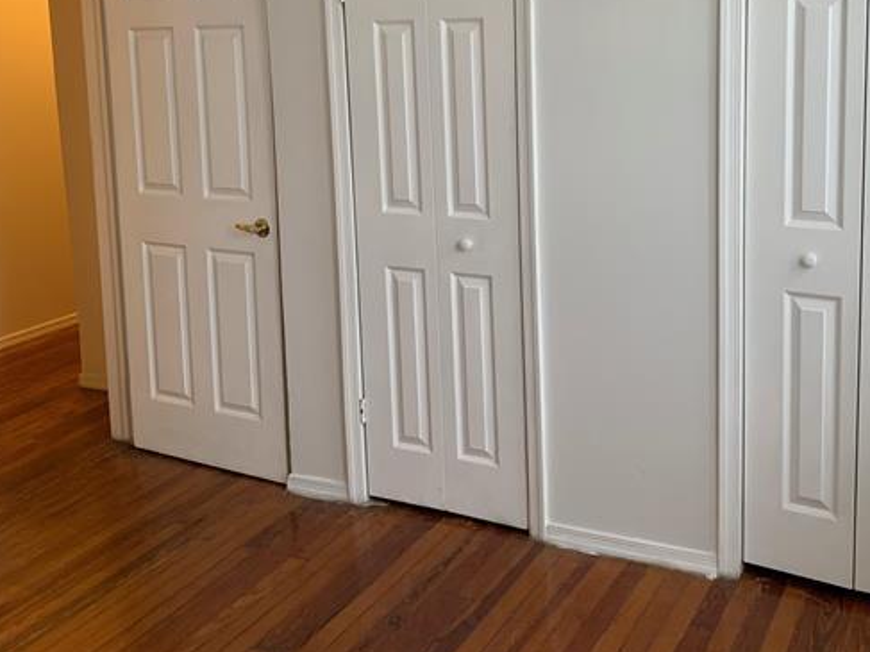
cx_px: 473
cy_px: 188
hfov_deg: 45.7
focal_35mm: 41
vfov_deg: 34.6
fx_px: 1030
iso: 200
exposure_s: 1/60
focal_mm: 4.25
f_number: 1.8
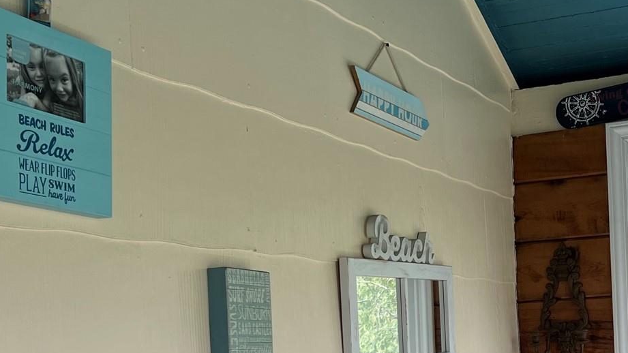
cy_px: 341
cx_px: 474
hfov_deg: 32.7
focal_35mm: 63
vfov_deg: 18.7
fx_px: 1049
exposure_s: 1/340
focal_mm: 5.7
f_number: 1.5
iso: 50
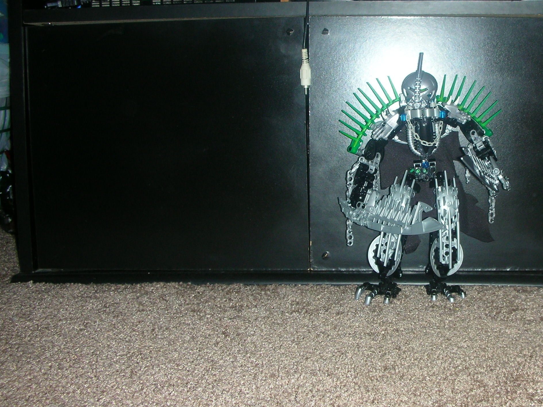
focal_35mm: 52
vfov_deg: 28.0
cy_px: 169
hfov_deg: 36.2
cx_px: 390
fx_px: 816
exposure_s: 1/60.1
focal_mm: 5.8
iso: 50
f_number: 3
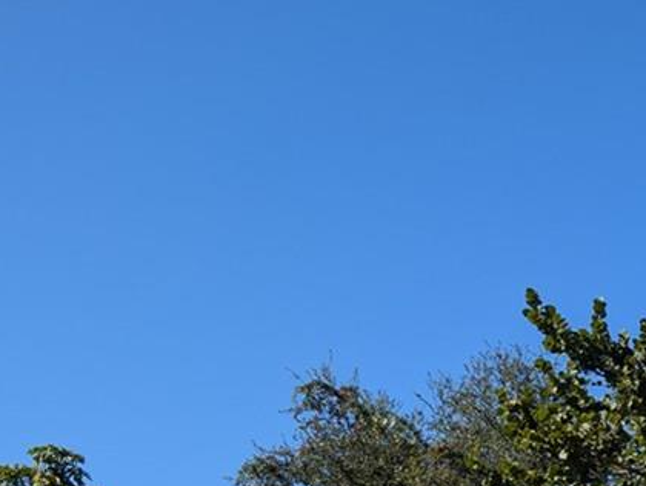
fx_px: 1700
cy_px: 738
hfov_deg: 17.4
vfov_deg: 15.0
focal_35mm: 91
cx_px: 1172
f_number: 1.68
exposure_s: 1/1475
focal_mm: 6.9
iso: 24
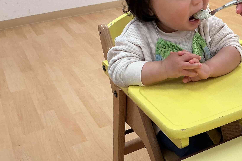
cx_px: 215
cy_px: 81
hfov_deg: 34.4
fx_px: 370
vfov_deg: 24.6
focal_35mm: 55
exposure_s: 1/120
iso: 64
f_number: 1.8
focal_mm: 3
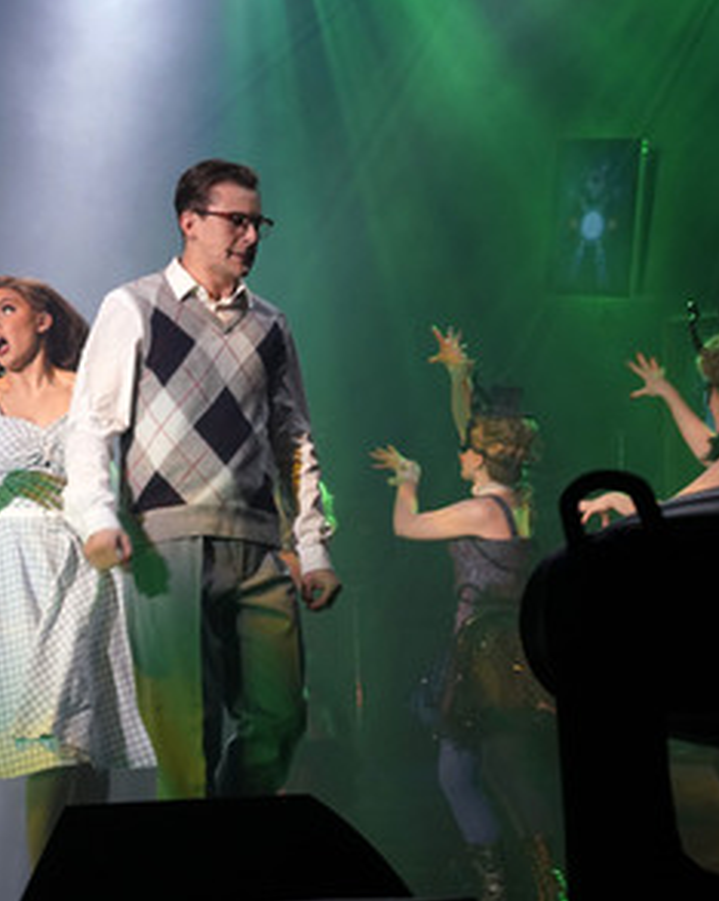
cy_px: 455
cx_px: 217
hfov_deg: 19.6
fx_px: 2077
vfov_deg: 24.5
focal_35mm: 78
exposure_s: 1/200
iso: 1600
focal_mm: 54
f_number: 7.1
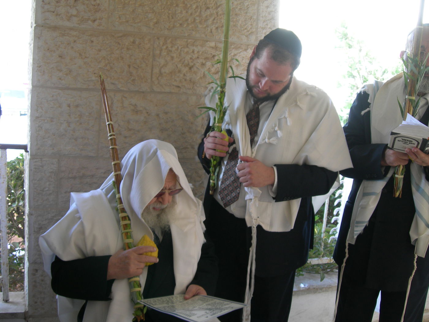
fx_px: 508
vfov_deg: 35.1
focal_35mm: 41
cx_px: 214
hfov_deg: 45.8
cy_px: 161
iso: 50
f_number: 2.9
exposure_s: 1/22.6
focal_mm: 8.5
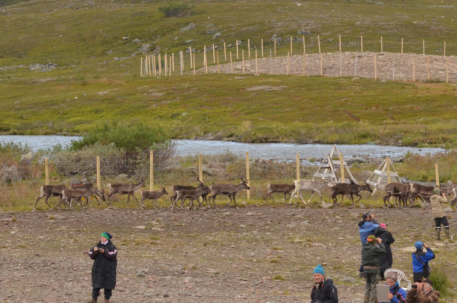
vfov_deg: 5.1
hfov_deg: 7.7
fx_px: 3394
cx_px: 379
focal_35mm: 268
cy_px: 198
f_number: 6.3
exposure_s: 1/640
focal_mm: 95
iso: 640
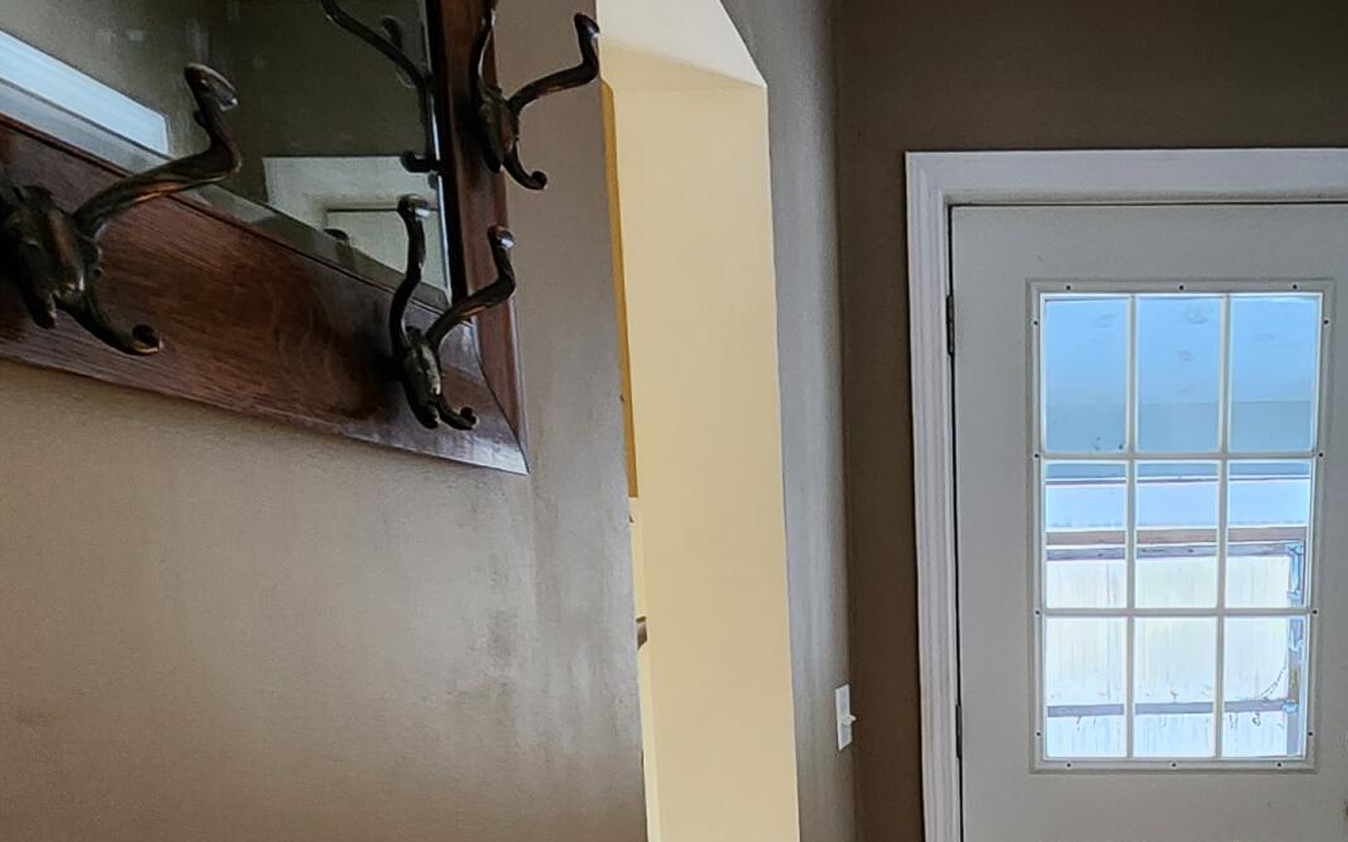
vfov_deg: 28.6
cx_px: 1040
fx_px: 1432
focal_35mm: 39
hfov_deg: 48.1
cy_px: 1000
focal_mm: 2.2
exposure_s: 1/60
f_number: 2.2
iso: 250
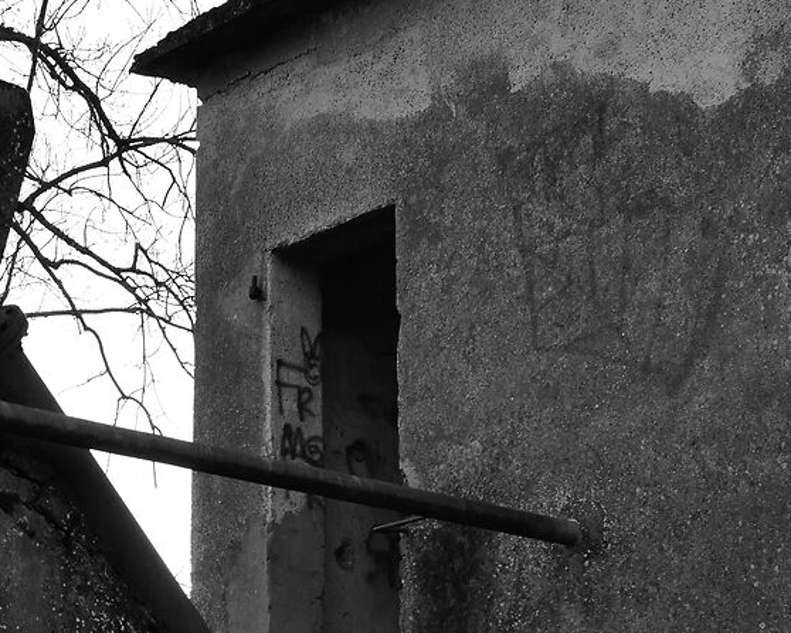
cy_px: 758
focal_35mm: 113
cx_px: -95
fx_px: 2647
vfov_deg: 13.3
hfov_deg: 16.5
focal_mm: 28
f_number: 6.3
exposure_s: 1/30
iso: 100
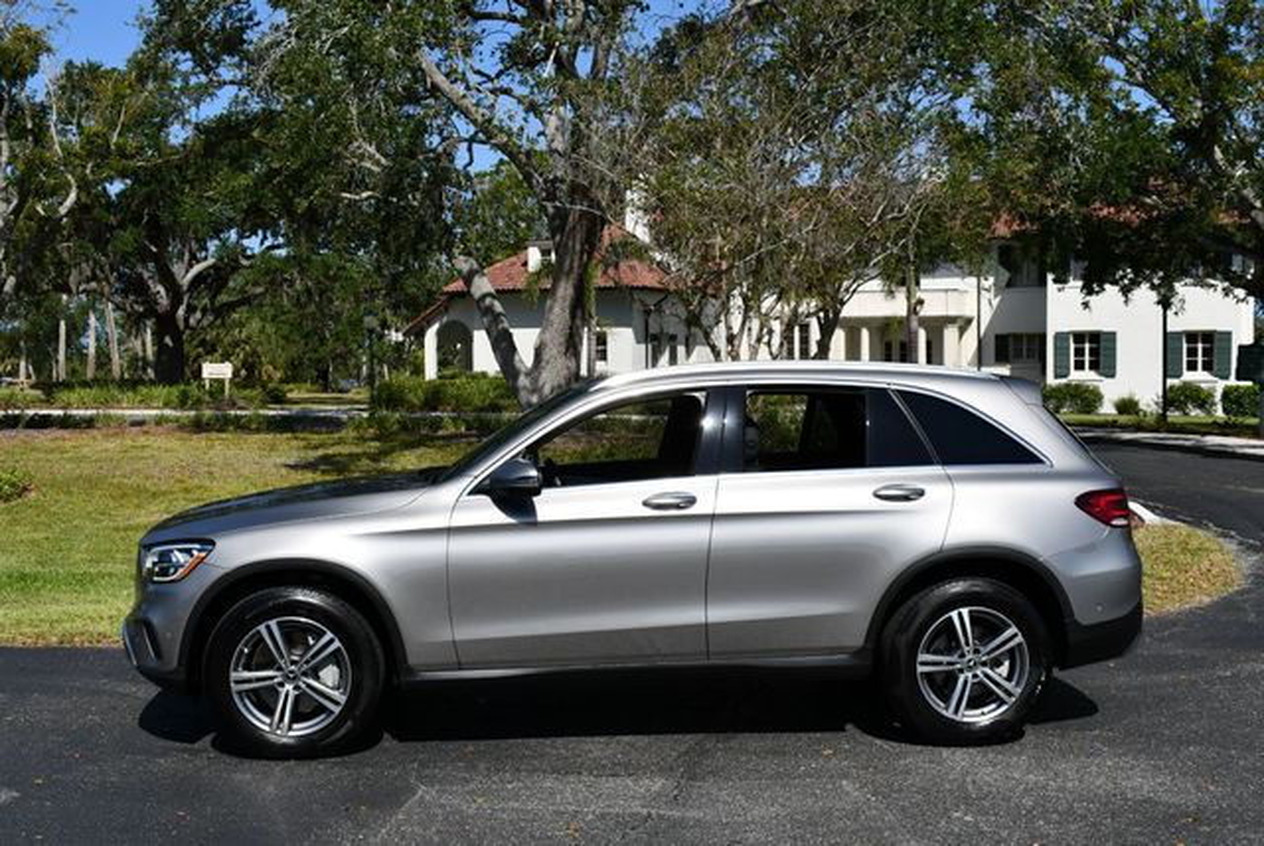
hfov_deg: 48.4
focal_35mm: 40
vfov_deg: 33.5
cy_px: 423
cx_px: 632
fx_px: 1406
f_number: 10
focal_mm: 20
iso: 100
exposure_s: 1/400
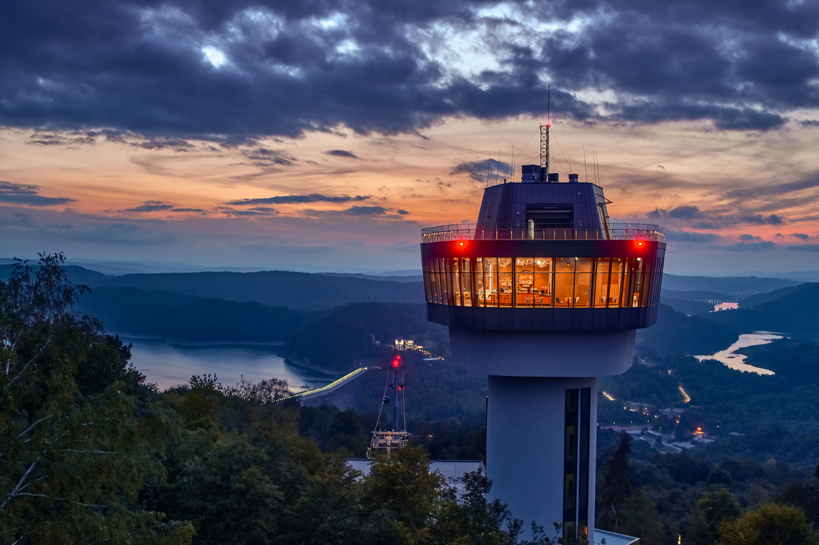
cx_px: 410
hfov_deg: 53.2
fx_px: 819
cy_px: 272
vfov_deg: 36.8
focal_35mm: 36
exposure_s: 1/8
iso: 200
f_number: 2.8
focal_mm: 24
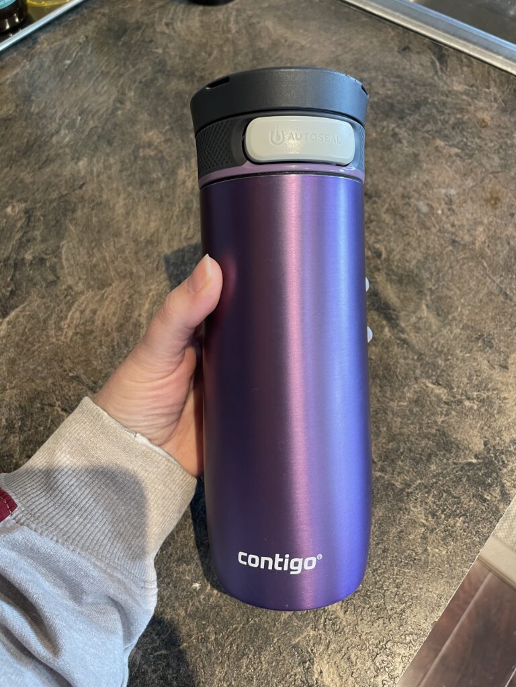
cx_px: 258
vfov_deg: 67.3
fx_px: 517
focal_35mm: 26
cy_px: 344
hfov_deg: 53.1
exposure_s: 1/60
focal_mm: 4.2
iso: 200
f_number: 1.6
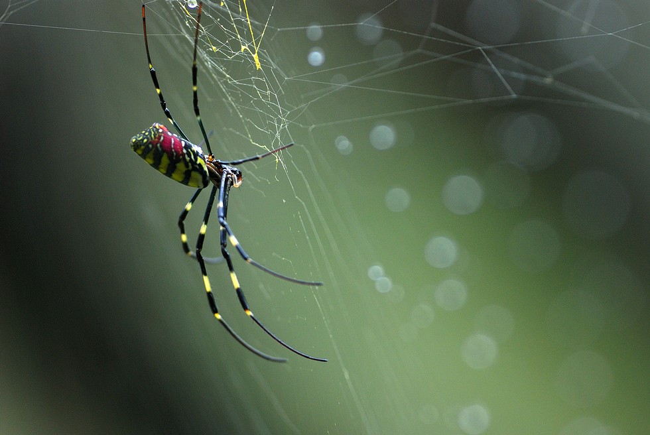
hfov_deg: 4.6
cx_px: 325
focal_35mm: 450
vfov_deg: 3.1
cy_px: 218
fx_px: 8135
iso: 400
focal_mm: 300
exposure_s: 1/160
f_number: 5.6
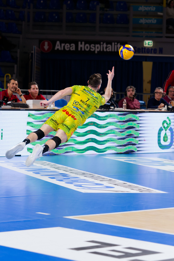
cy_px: 130
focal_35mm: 142
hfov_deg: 9.6
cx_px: 87
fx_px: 1034
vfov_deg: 14.4
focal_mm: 95
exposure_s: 1/1600
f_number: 3.5
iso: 5600
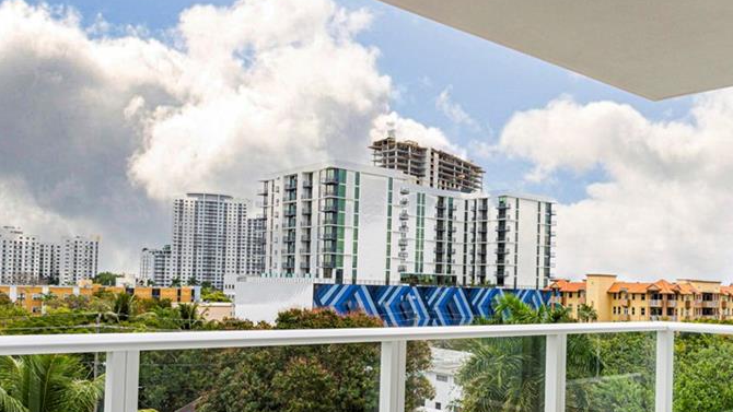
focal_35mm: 35
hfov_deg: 54.7
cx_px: 523
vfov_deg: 33.4
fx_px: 680
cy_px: 273
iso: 100
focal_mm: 14
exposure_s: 1/160
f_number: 11
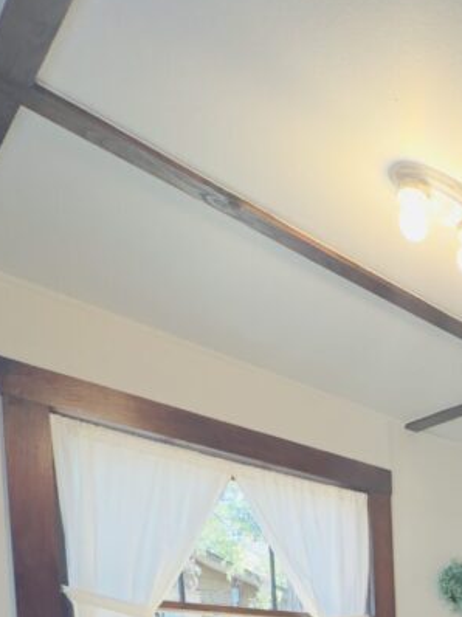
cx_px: 606
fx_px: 677
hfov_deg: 29.8
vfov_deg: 37.2
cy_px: 741
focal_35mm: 38
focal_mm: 2.22
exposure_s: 1/120
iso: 250
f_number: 2.2
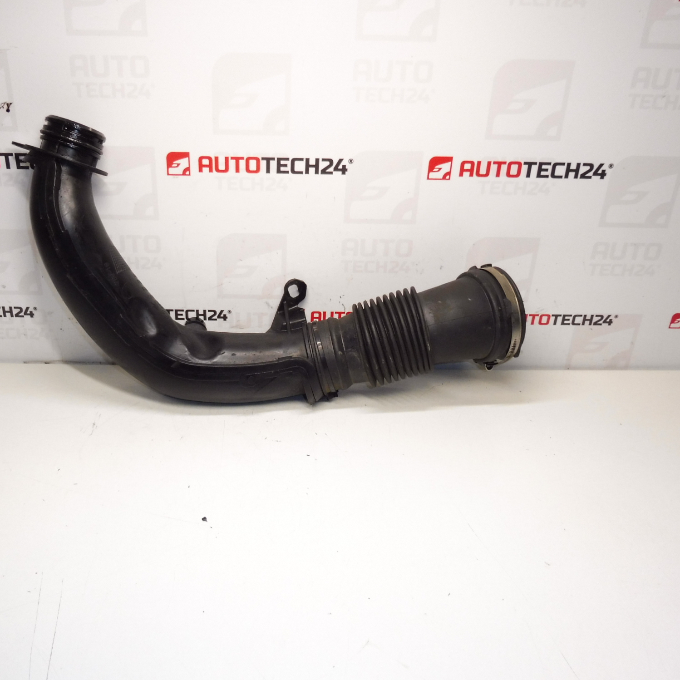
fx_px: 645
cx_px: 281
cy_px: 340
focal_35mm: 29
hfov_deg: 55.3
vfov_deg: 55.6
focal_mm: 4.3
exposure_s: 1/80
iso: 200
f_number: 3.5
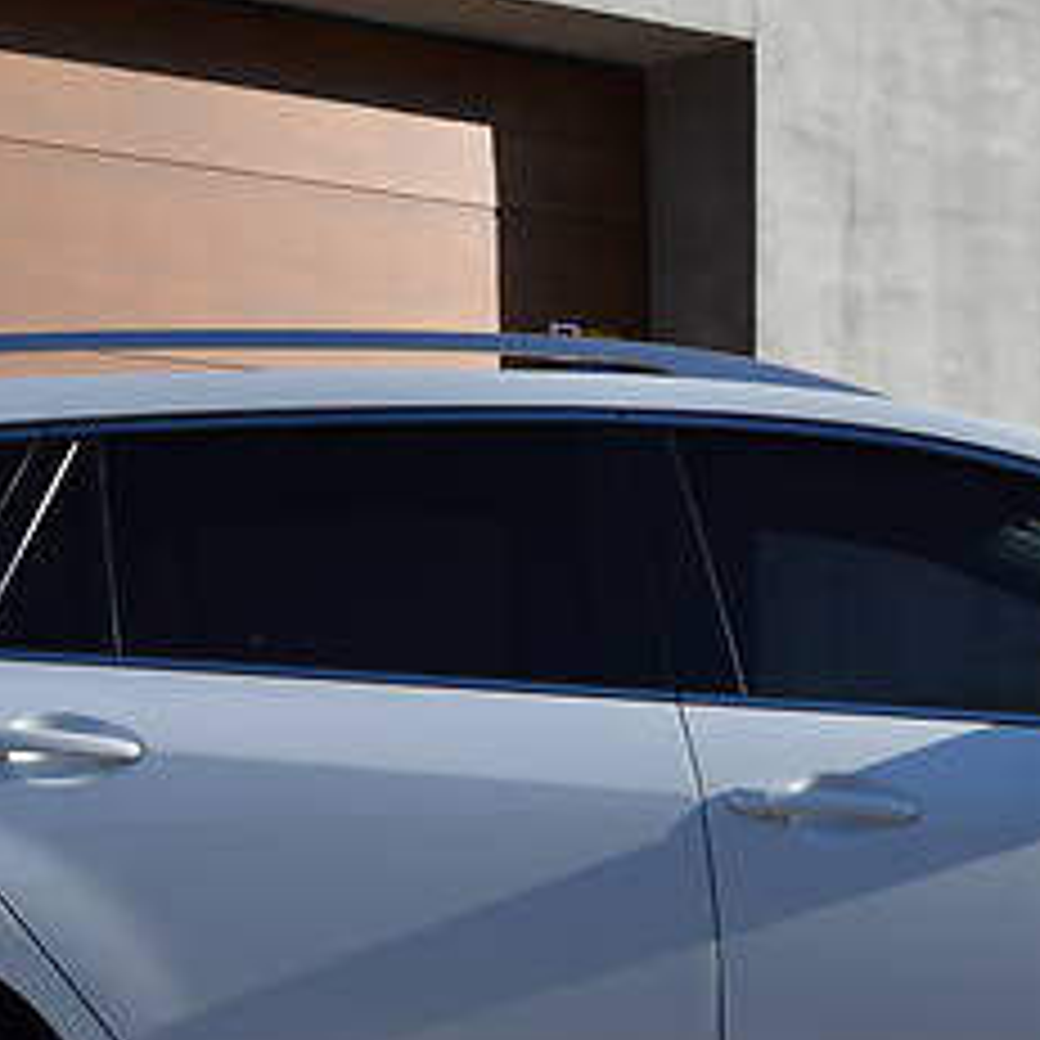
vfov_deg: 15.1
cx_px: 819
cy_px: 718
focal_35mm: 115
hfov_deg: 15.1
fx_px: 3909
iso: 100
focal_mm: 26
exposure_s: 1/200
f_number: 7.1
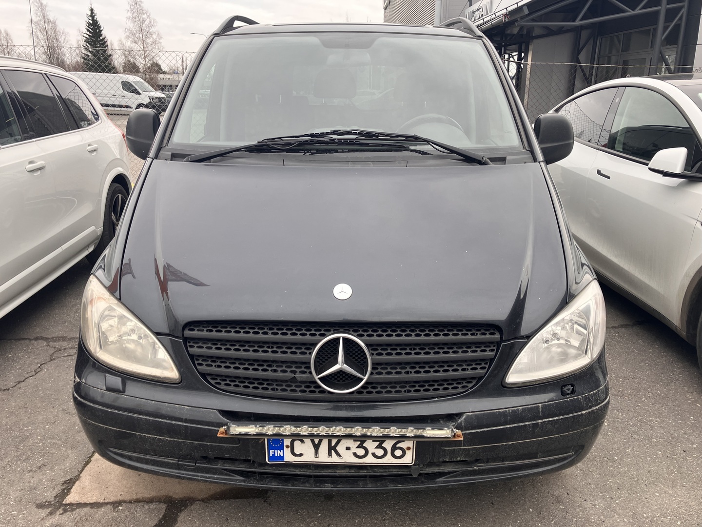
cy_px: 264
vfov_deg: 49.7
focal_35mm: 28
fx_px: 568
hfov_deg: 63.4
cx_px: 351
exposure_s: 1/122
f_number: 1.8
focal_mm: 3.99
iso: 25
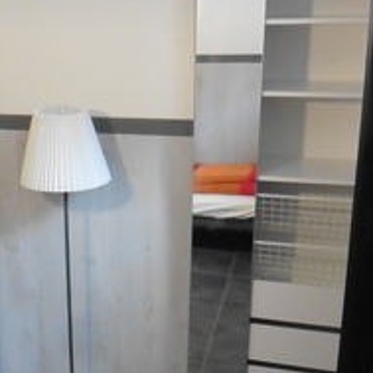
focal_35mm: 56
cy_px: 214
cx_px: 49
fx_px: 683
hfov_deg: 29.5
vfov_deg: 30.5
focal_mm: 4.3
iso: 500
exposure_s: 1/25
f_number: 3.3
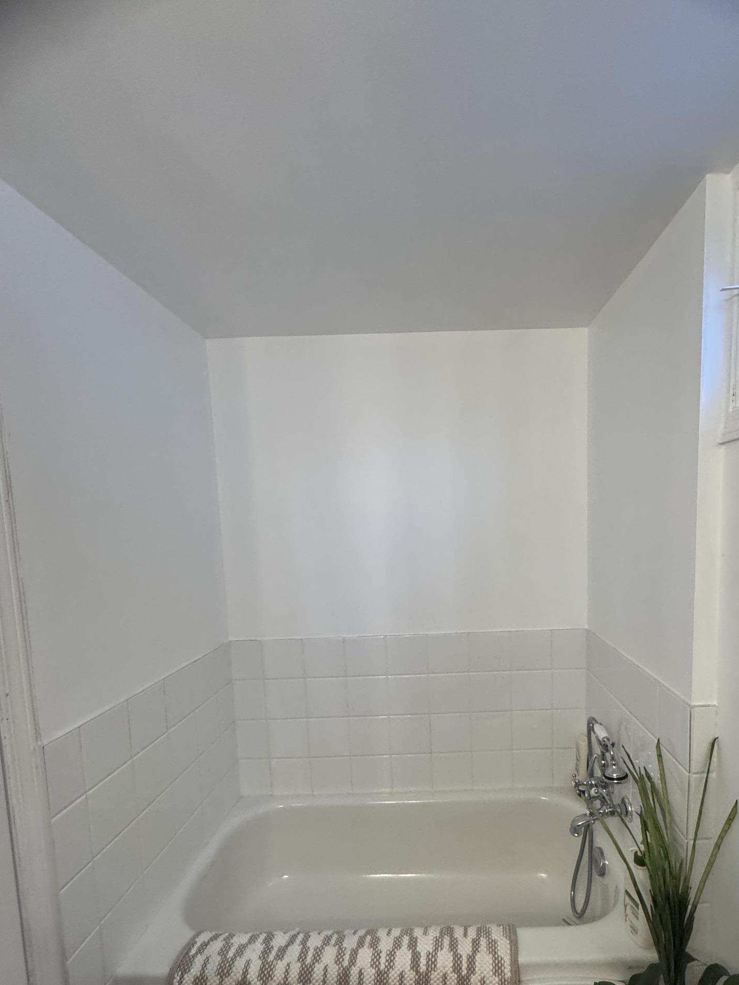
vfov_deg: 90.3
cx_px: 443
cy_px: 569
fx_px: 484
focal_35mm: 17
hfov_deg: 73.9
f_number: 2.2
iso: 320
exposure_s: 1/120
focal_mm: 2.22
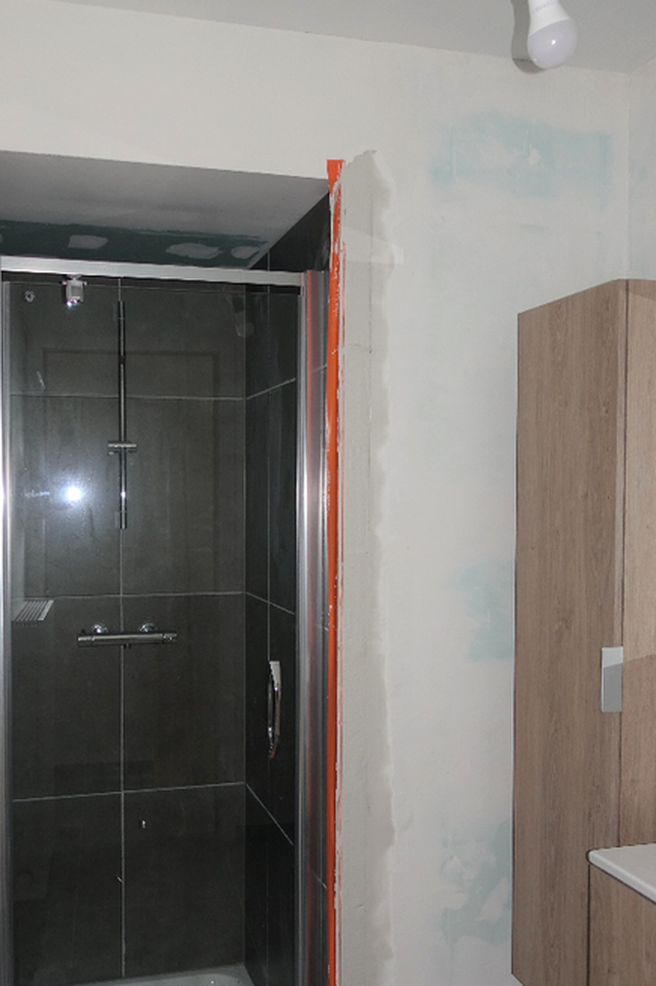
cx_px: 254
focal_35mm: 33
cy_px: 530
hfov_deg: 39.7
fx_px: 903
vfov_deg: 57.2
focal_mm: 8.8
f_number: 1.8
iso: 200
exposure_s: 1/30
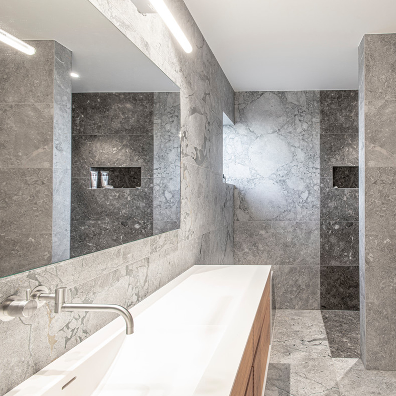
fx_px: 285
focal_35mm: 22
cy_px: 197
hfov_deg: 66.3
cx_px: 285
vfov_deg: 69.6
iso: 250
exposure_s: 1/1.25
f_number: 11
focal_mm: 17
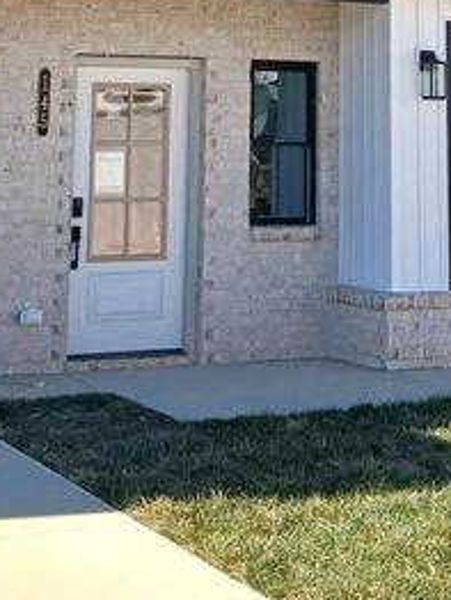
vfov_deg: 26.0
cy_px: -133
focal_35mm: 66
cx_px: 362
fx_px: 1145
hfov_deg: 22.0
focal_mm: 3.98
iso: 20
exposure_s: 1/517
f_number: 1.8
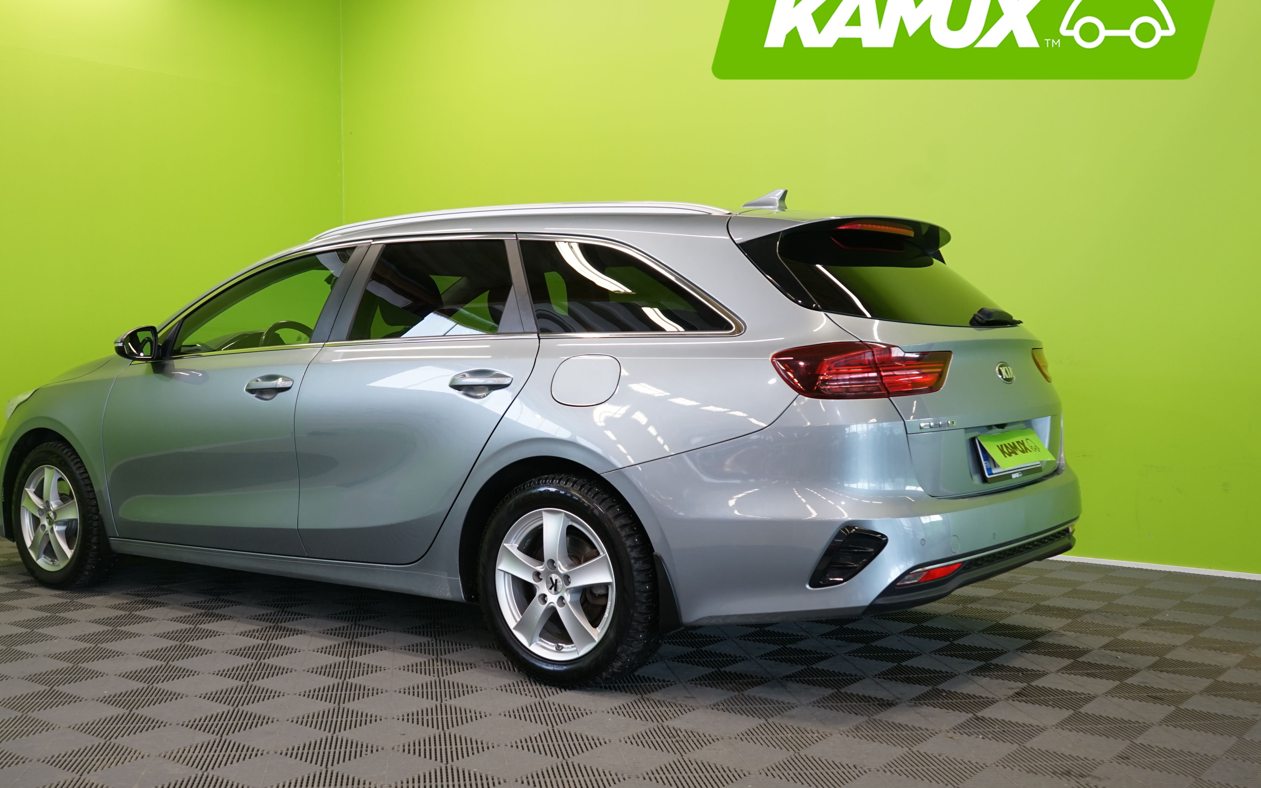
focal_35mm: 38
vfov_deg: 33.6
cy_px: 396
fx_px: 1306
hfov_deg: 51.3
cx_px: 527
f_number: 5.6
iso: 500
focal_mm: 32
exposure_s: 1/40
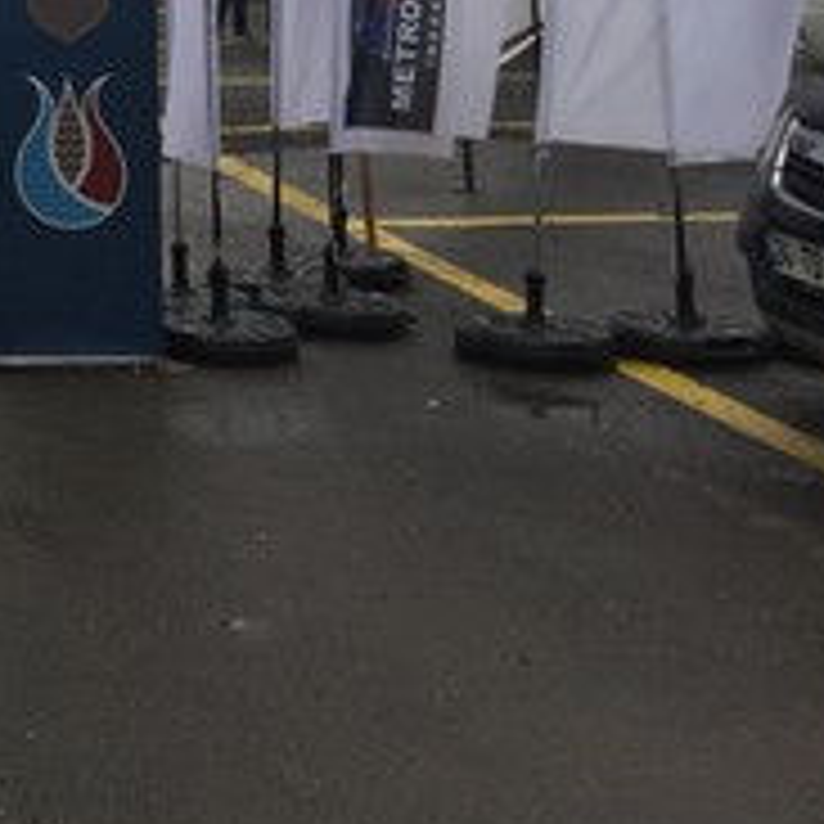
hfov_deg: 15.8
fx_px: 2532
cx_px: -662
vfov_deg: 17.5
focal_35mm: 94
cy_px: -216
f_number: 2.2
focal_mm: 4.15
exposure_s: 1/842
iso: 32
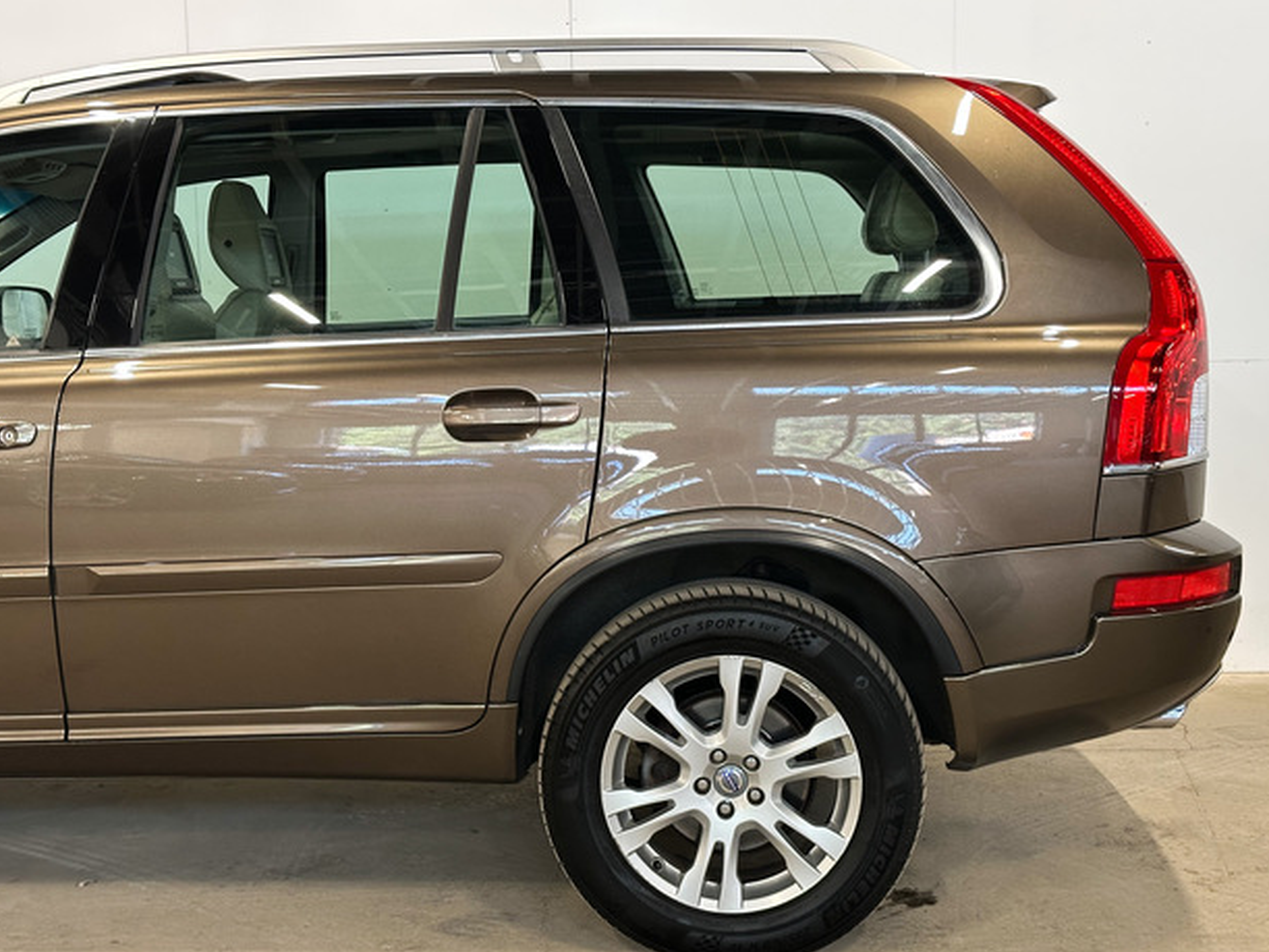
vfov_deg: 28.6
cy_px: 485
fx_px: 1870
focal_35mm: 51
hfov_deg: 37.5
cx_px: 630
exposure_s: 1/50
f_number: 1.8
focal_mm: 6.86
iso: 250
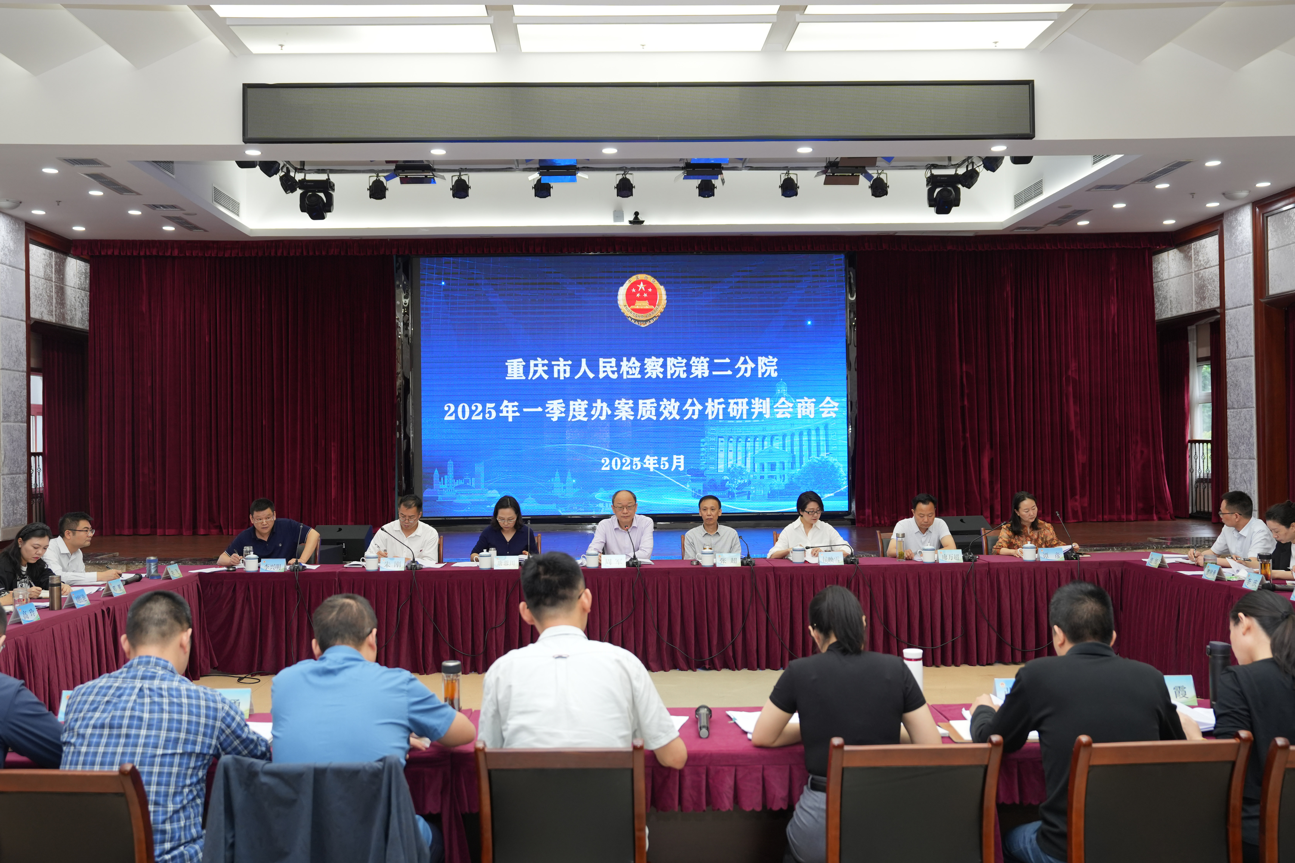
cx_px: 648
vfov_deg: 40.0
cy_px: 432
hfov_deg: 57.2
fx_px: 1187
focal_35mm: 33
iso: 800
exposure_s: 1/160
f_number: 3.5
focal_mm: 33
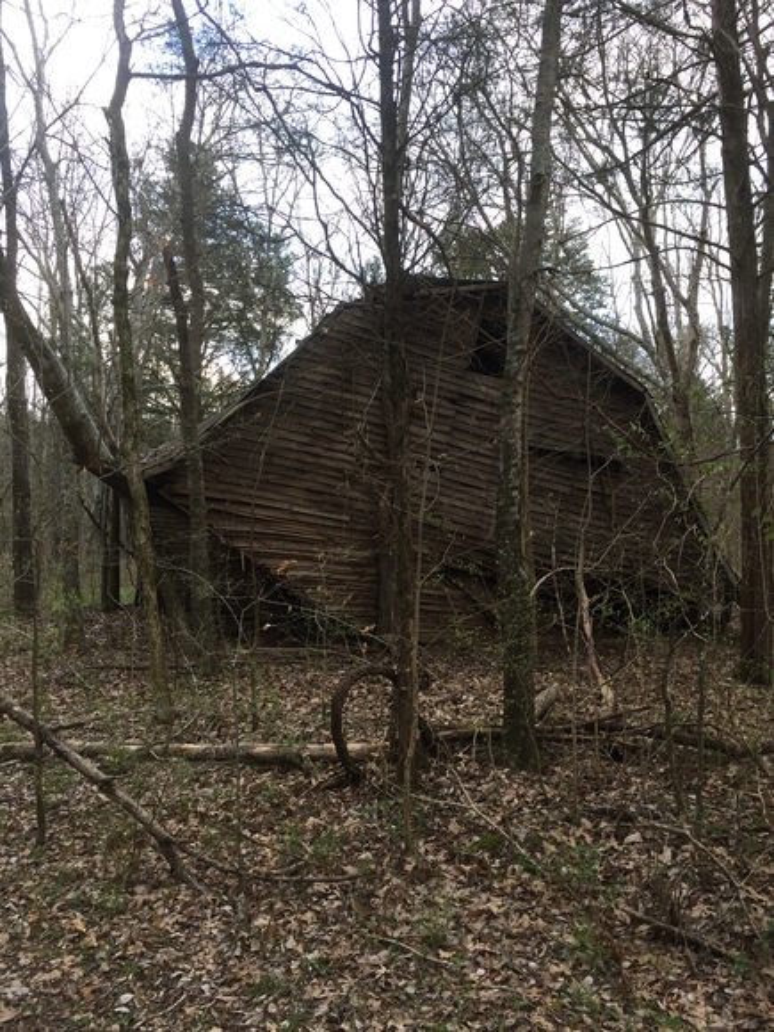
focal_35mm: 29
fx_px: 865
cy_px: 516
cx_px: 387
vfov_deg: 61.7
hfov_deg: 48.2
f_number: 2.2
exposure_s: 1/40
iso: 32
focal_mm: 4.15
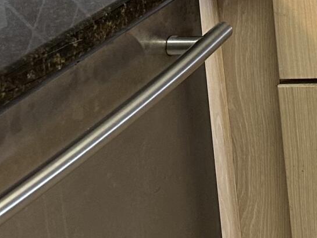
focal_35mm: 132
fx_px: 1209
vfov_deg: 10.7
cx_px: 789
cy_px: -148
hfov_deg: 11.8
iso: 125
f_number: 1.78
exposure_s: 1/60
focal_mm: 6.86
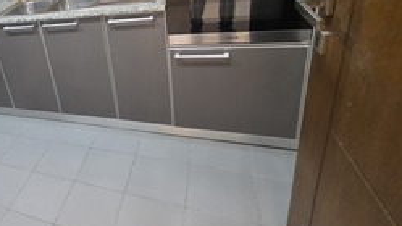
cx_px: 36
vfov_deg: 43.2
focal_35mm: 26
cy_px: 62
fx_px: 277
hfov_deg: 60.3
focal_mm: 2.2
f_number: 1.9
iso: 640
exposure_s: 1/50
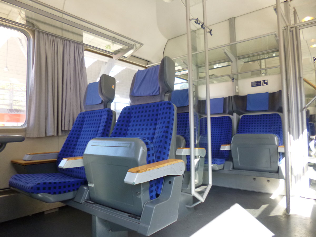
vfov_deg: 56.8
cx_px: 158
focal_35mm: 24
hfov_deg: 71.6
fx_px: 219
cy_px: 118
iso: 200
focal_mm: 4.3
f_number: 2.5
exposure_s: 1/60
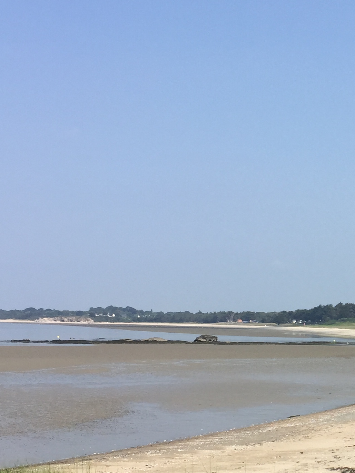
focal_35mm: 69
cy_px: 318
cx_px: 394
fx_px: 943
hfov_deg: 20.3
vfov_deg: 28.0
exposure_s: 1/2198
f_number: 2.2
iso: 32
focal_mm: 4.15
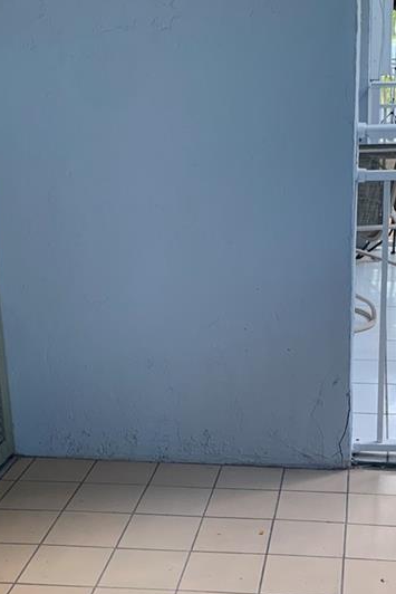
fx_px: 1006
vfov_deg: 32.6
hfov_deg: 22.2
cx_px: 255
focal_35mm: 61
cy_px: 401
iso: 64
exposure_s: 1/121
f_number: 1.8
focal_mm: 4.25
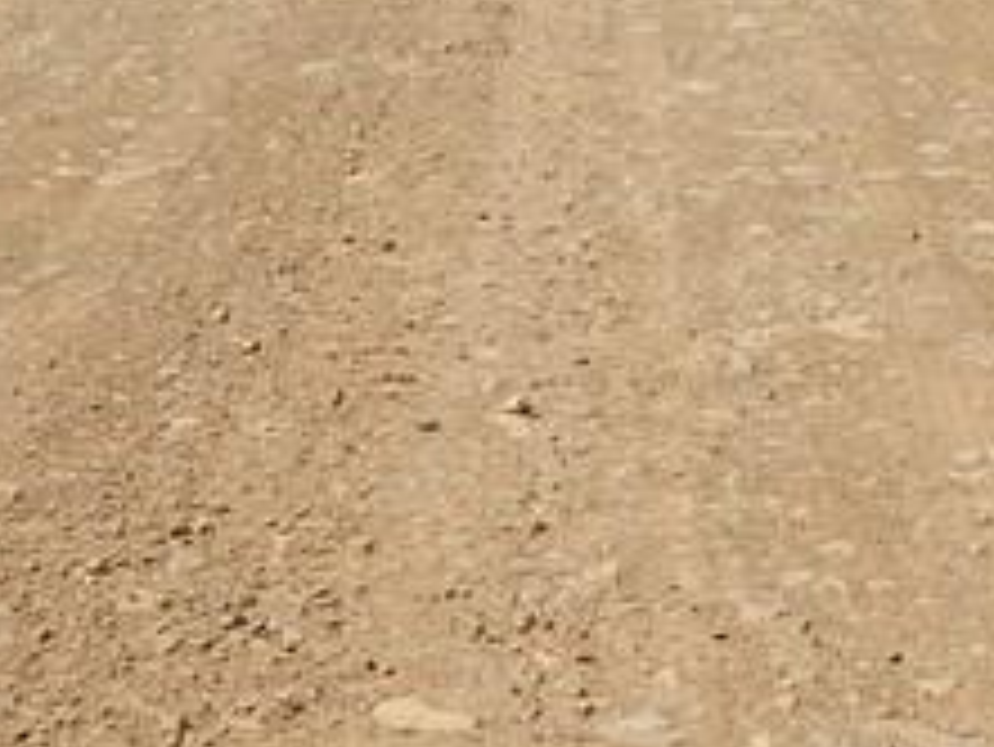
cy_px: -320
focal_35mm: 102
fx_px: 2931
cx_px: 877
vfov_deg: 13.8
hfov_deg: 18.9
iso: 125
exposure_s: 1/640
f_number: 6
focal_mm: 4
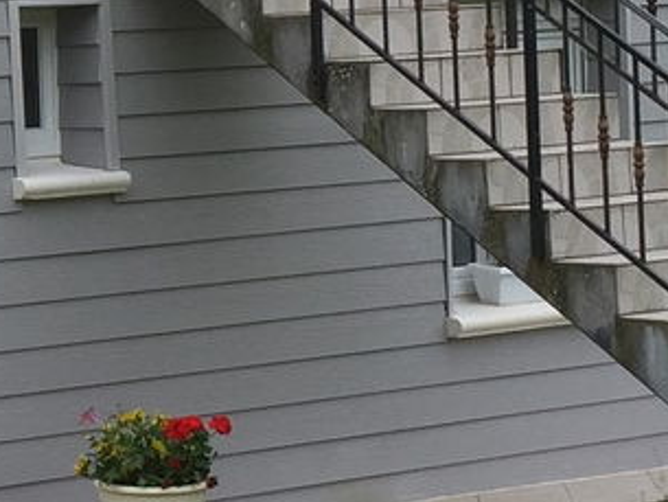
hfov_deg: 12.3
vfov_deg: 9.8
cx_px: -381
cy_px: 151
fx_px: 2934
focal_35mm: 152
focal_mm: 4.15
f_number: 2.2
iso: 32
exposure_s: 1/311
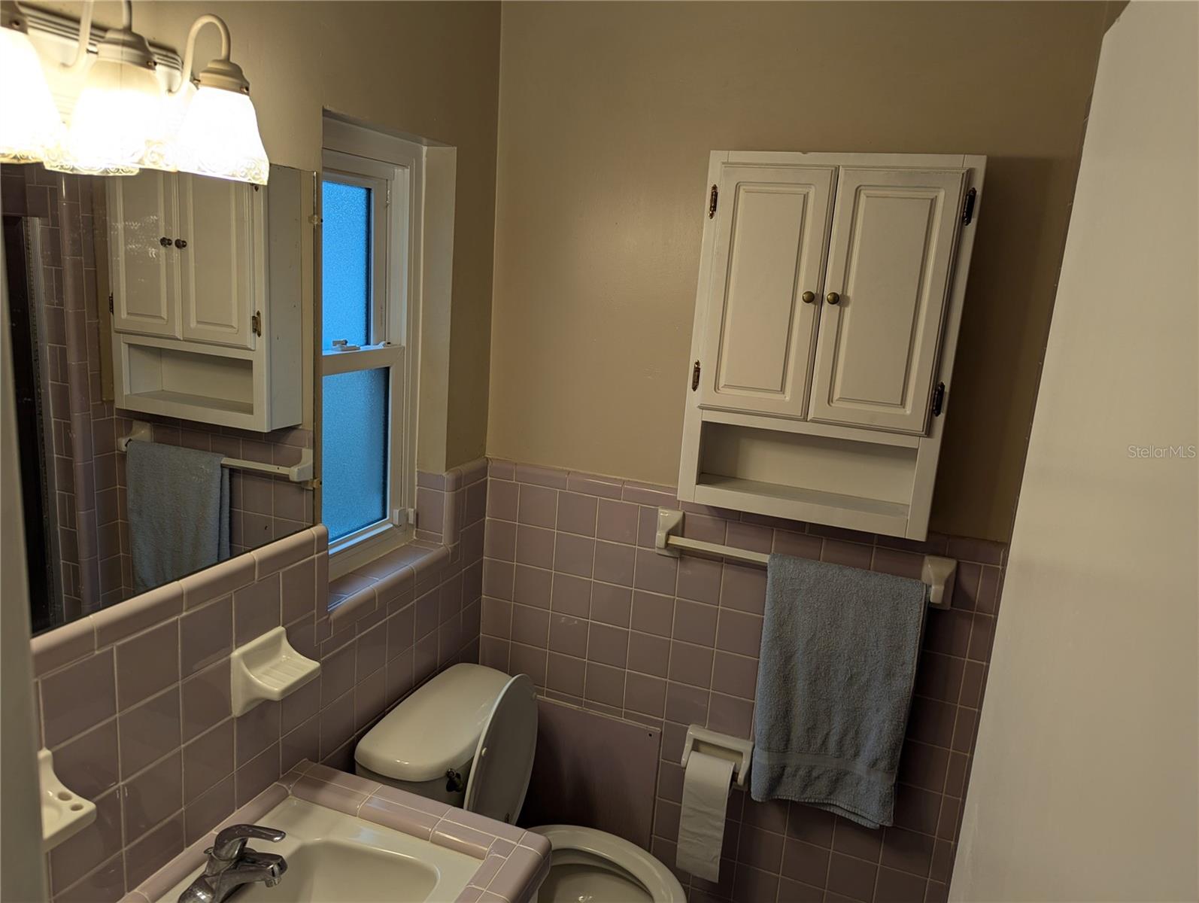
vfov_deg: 56.9
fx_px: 832
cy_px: 452
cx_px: 600
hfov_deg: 71.5
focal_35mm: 24
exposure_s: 1/60
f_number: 1.85
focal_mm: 6.81
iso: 30
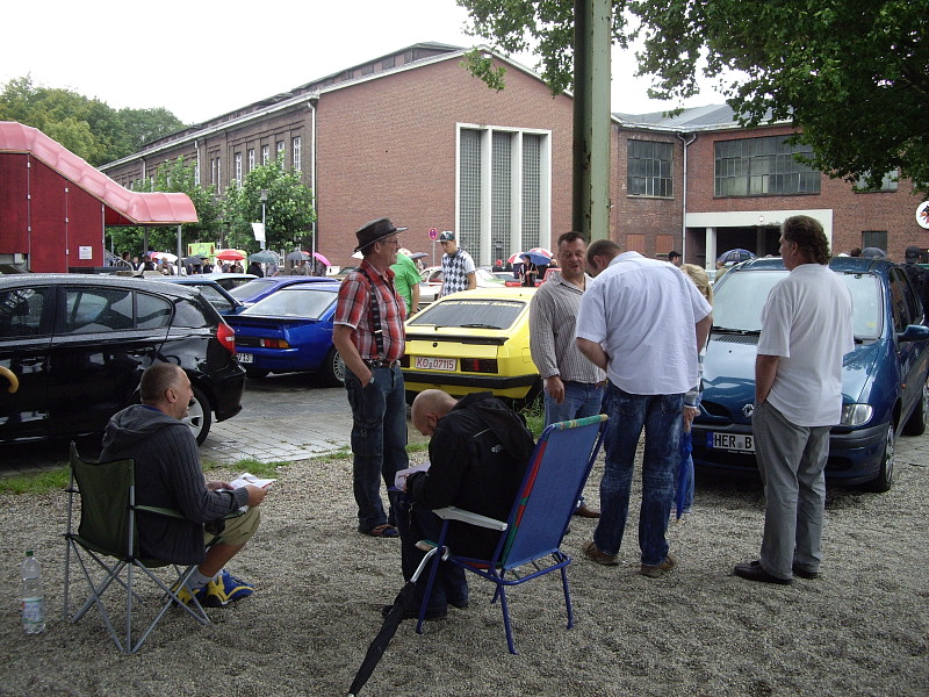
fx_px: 1020
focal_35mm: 38
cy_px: 348
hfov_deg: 49.0
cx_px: 464
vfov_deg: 37.7
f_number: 2.8
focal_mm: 7.9
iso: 200
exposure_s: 1/60
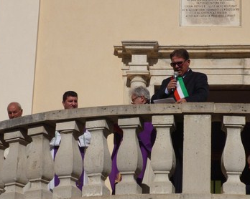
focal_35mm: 122
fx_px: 902
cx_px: 159
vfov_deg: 12.6
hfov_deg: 15.8
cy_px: 111
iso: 100
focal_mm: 15.5
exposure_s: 1/160
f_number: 18
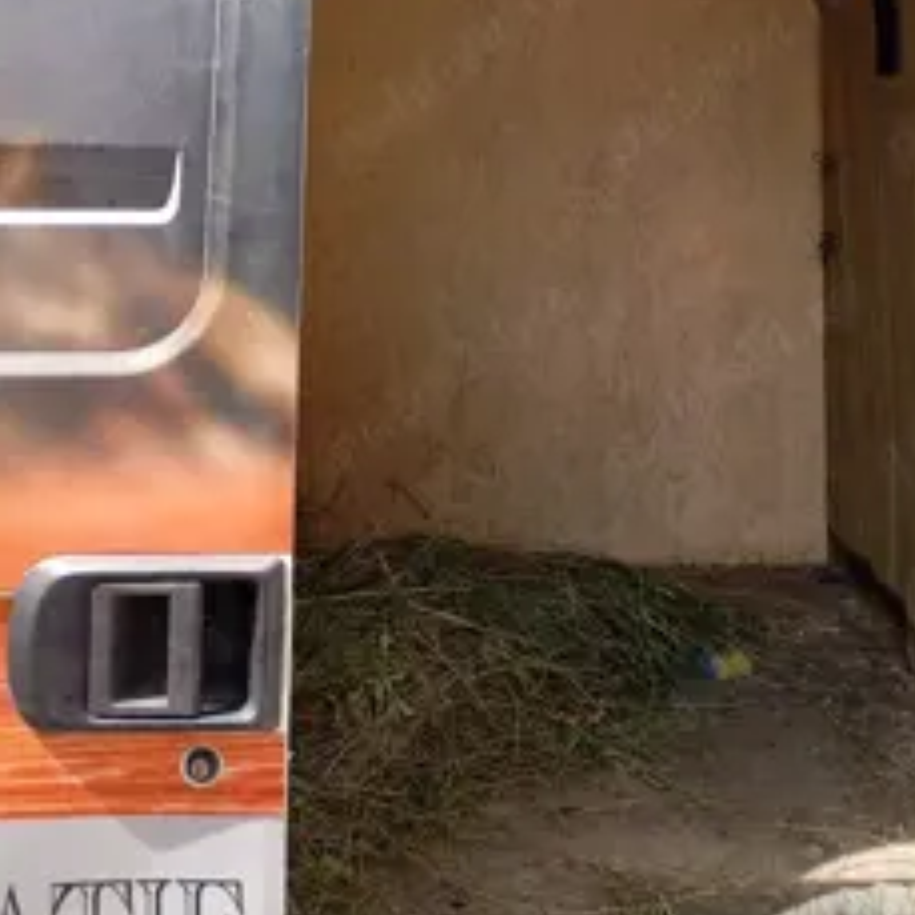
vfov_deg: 37.2
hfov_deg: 38.8
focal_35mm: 43
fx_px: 1286
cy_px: 132
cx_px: 591
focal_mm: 4.27
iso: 100
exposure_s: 1/152
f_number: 1.8
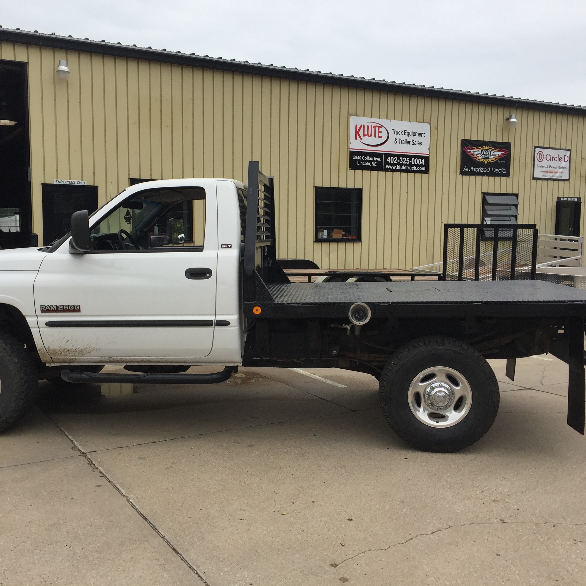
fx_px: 670
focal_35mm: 35
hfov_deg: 47.1
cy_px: 294
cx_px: 261
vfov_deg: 47.2
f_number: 2.2
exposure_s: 1/2198
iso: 32
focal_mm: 4.15
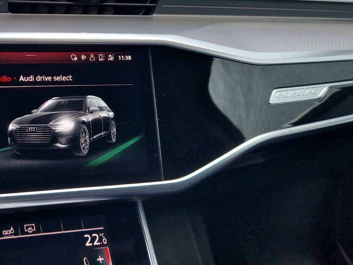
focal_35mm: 61
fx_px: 622
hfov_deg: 30.7
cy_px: 58
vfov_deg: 23.7
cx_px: 61
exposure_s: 1/180
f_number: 1.8
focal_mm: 5.4
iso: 80
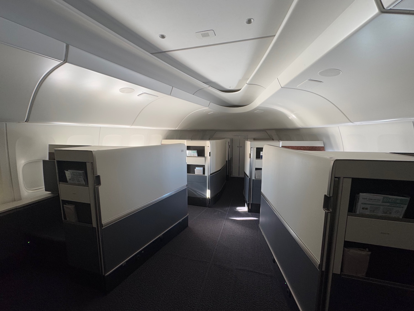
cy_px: 156
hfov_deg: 102.1
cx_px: 207
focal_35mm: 14
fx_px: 167
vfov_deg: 85.7
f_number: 2.2
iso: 160
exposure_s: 1/83
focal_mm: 2.22
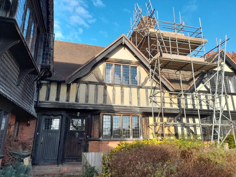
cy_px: 88
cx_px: 118
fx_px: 170
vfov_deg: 54.9
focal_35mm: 25
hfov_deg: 69.4
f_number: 2
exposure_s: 1/226
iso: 20
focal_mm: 4.6
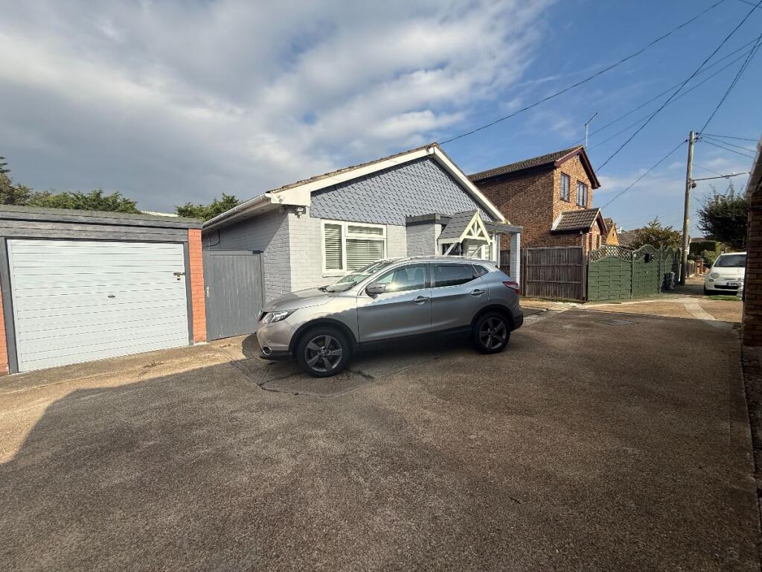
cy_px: 286
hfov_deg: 102.1
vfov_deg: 85.7
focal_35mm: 14
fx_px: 308
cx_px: 381
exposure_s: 1/2506
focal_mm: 2.22
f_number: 2.2
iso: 50
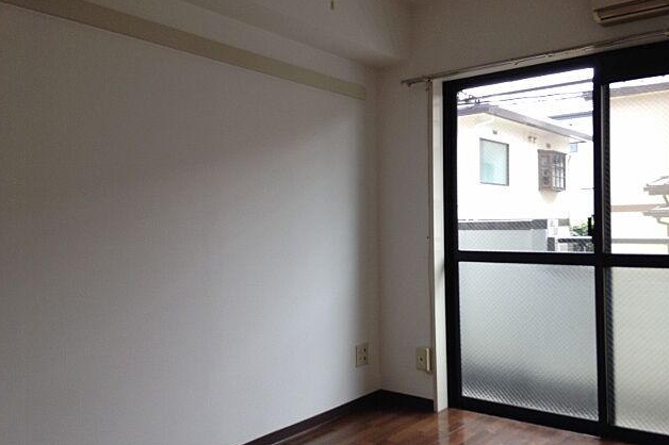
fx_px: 650
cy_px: 219
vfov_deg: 37.8
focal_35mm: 35
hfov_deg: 54.5
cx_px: 331
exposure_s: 1/120
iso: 64
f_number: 2.4
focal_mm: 4.12
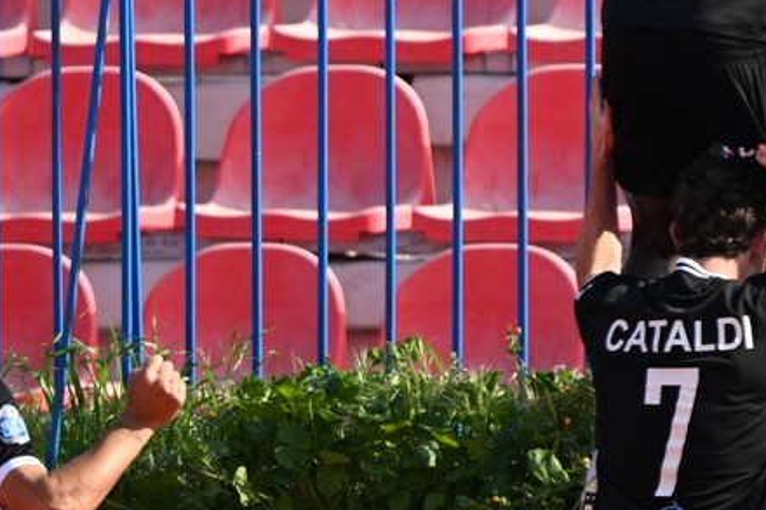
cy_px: 134
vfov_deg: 0.9
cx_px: 261
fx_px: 32520
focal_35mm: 1529
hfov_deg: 1.3
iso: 250
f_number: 4
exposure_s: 1/1250
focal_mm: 560
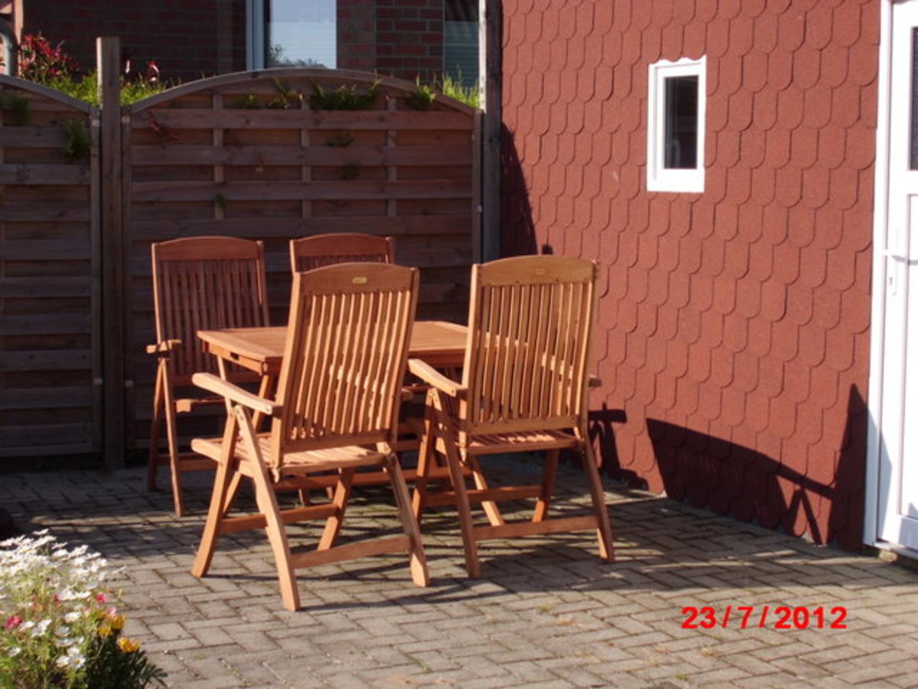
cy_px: 344
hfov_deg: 29.4
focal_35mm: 66
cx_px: 459
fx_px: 1750
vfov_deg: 22.3
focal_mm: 11.8
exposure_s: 1/250
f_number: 5.3
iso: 64
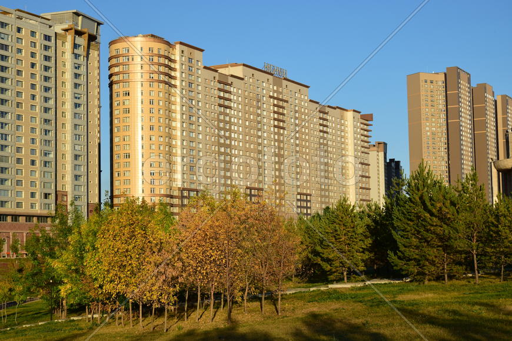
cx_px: 256
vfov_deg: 20.2
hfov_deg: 29.9
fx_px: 960
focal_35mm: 68
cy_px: 170
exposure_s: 1/320
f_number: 9
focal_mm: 45
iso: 200
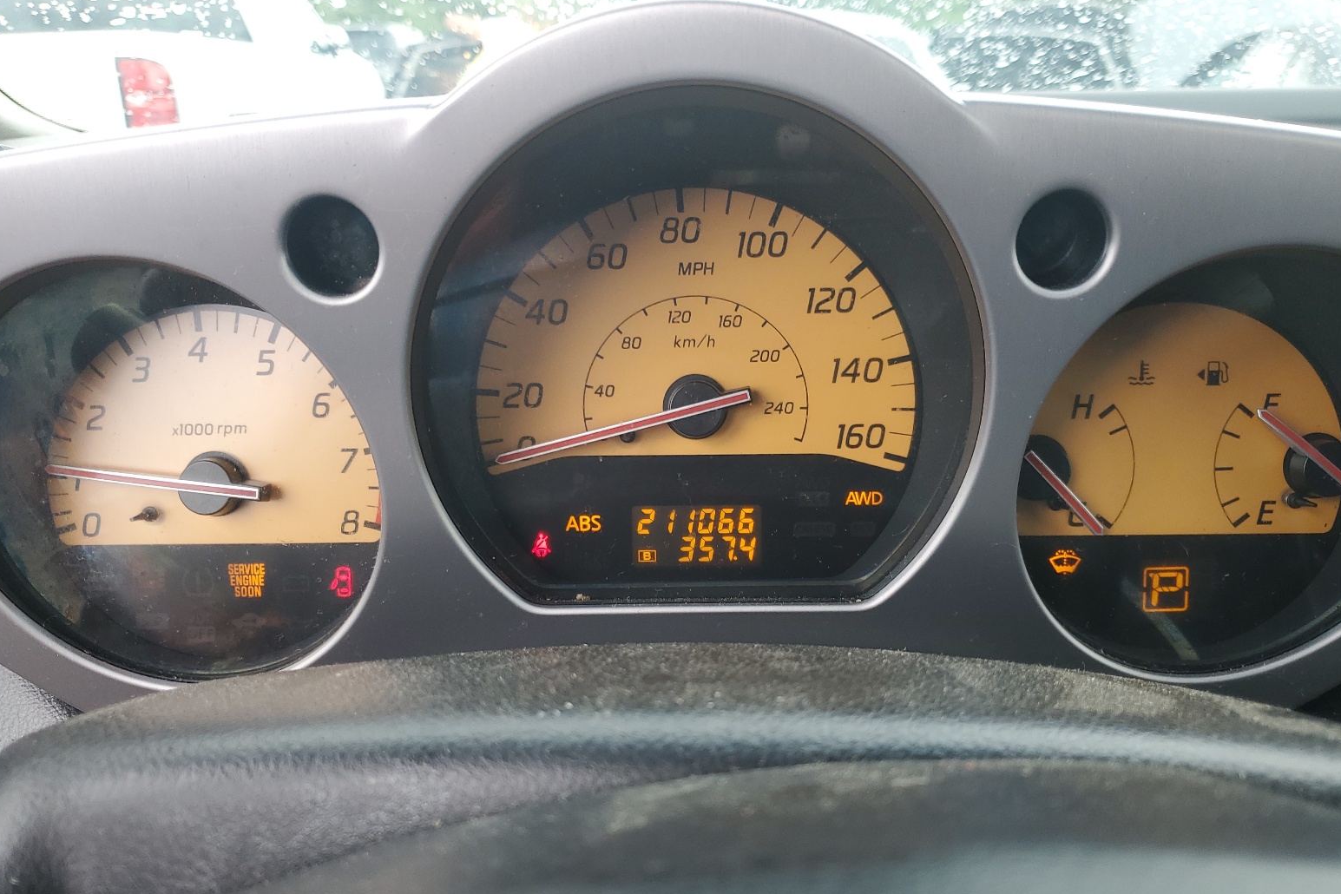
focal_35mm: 28
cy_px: 487
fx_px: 1043
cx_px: 684
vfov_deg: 46.3
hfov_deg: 65.5
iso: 53
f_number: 1.5
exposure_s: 1/120
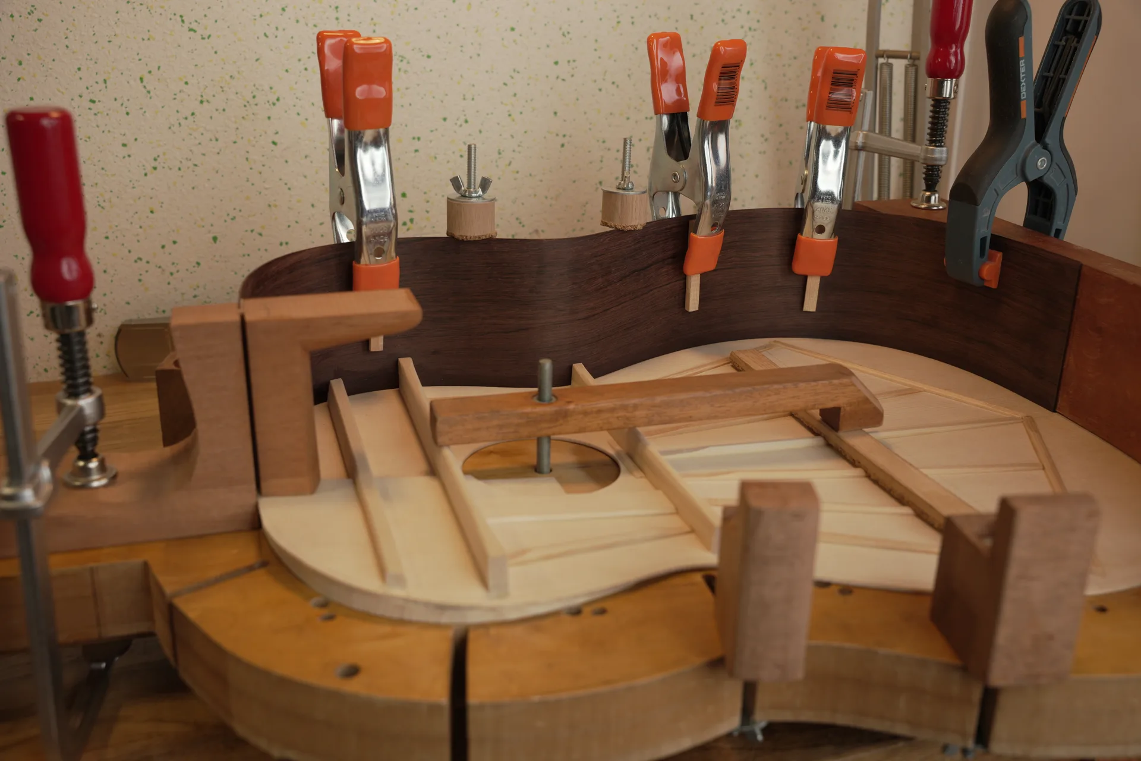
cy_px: 380
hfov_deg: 53.1
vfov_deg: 36.9
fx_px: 1141
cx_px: 570
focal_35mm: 36
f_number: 5.6
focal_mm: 36
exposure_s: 1/60
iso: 160
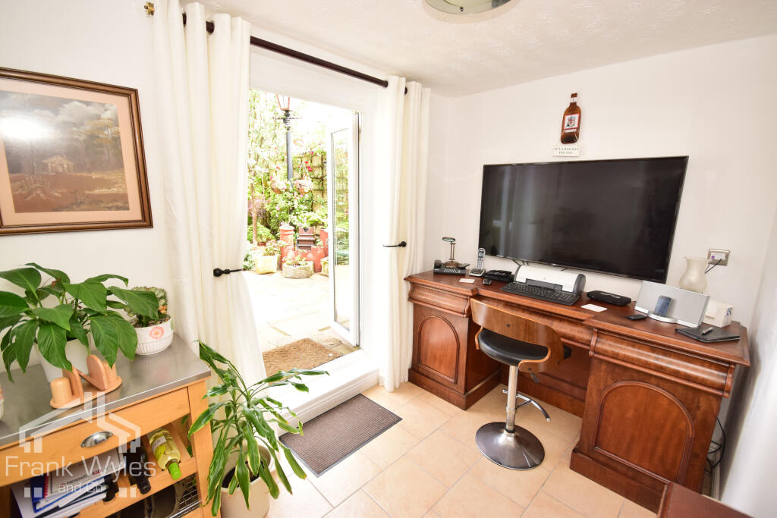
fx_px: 324
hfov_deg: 100.4
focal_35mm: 15
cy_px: 259
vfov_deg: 77.3
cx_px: 388
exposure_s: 1/125
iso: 500
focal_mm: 10
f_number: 8
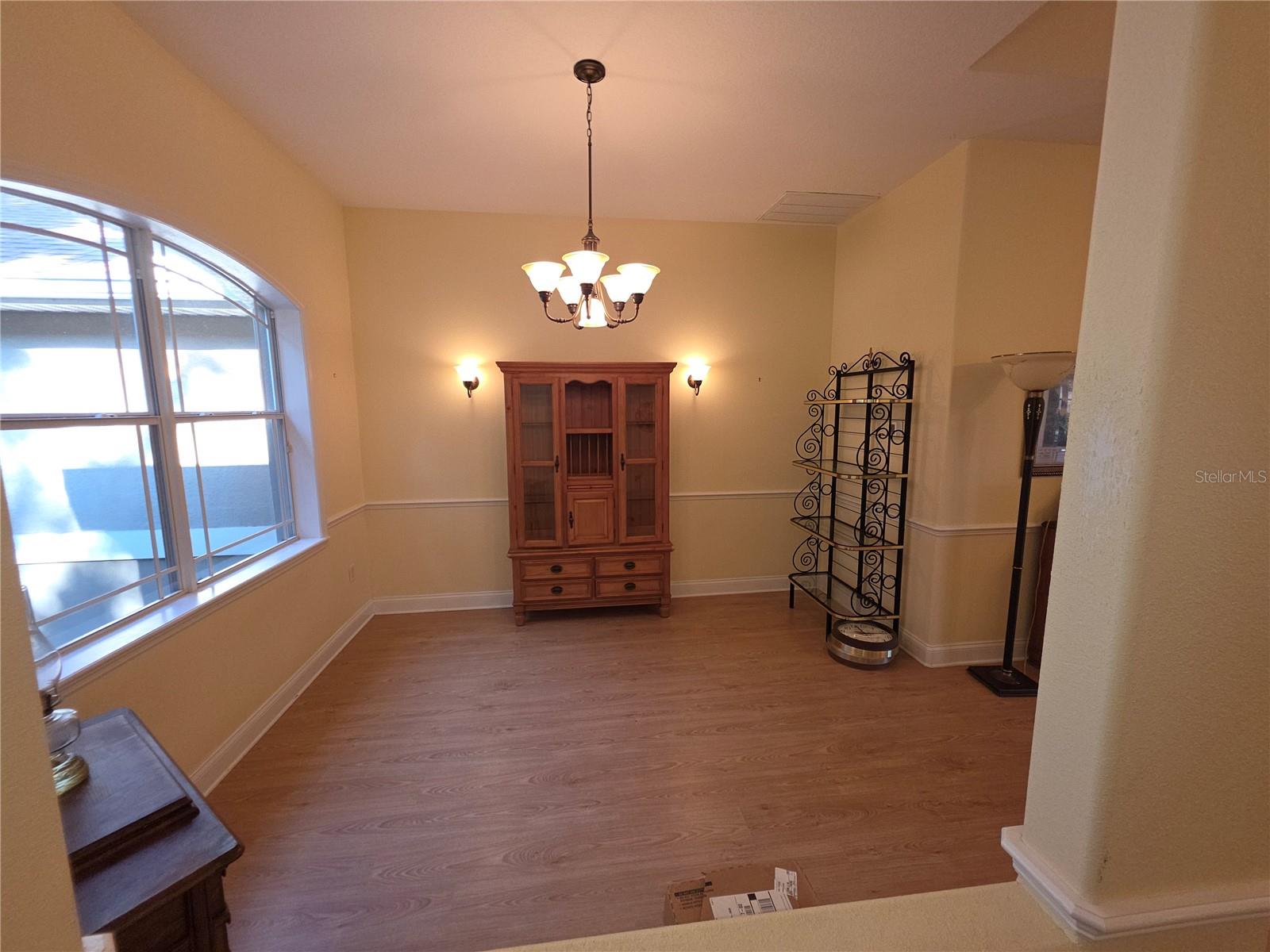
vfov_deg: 89.9
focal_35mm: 13
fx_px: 477
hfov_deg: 106.2
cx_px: 635
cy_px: 476
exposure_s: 1/60
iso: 64
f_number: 1.9
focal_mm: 2.2
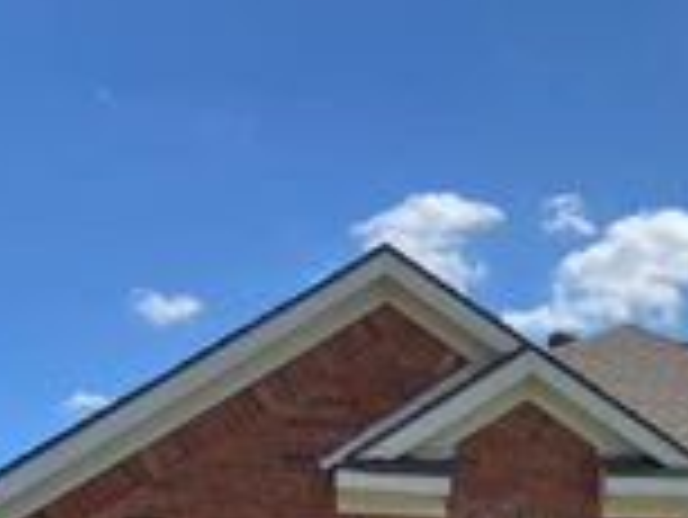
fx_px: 1691
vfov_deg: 16.2
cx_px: 701
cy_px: 736
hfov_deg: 22.1
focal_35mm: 85
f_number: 1.6
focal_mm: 4.2
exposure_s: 1/3125
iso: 32
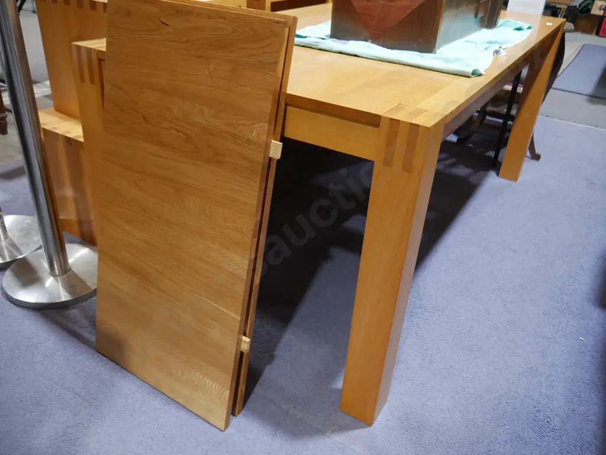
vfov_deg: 49.8
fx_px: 490
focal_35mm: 28
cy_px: 228
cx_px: 303
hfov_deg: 63.4
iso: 500
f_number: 3.5
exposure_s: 1/60
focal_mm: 14
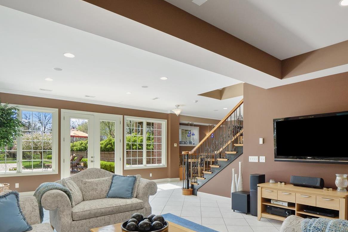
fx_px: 213
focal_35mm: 22
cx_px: 172
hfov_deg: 78.6
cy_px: 154
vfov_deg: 56.0
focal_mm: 8
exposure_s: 1/20
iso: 400
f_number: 7.1
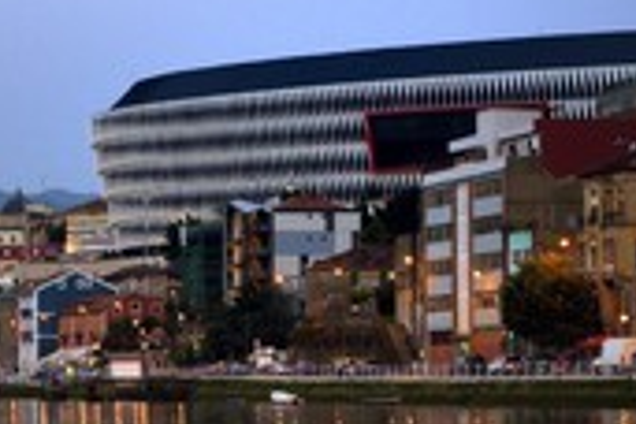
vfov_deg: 9.0
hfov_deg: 13.2
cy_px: 368
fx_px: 2685
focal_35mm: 152
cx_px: -63
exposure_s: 1/100
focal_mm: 62
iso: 1250
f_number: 5.6
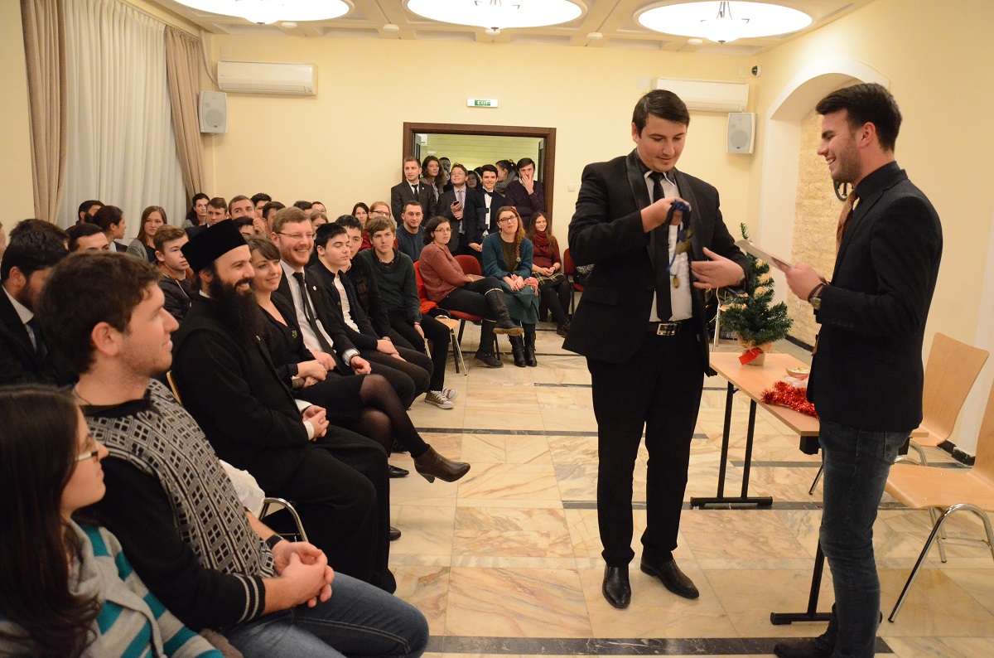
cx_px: 497
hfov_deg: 67.5
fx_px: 744
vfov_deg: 47.7
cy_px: 329
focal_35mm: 27
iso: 5000
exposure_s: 1/50
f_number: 3.5
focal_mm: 18
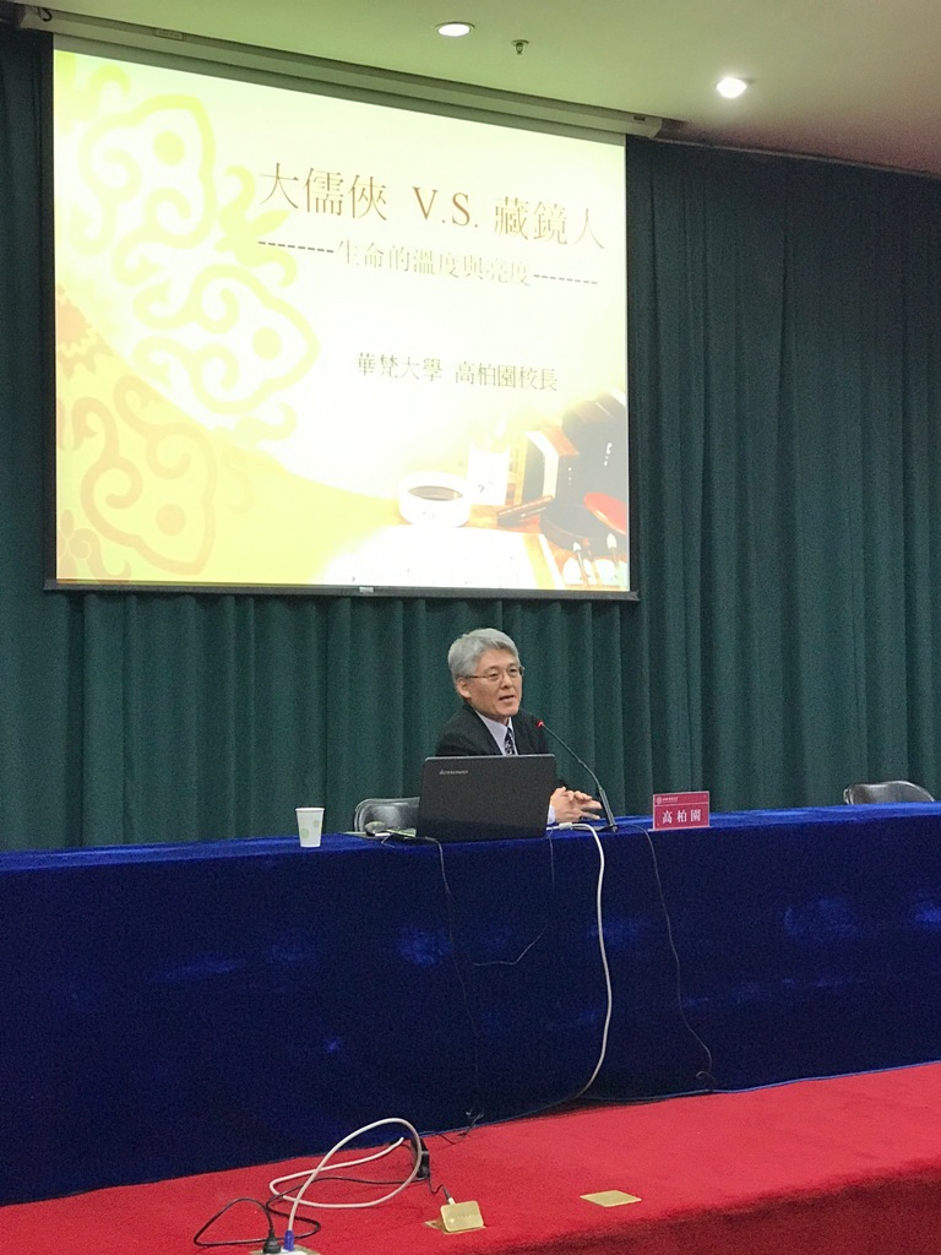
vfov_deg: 33.8
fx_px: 2066
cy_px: 628
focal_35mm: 57
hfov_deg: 25.7
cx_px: 470
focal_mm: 6.6
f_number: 2.8
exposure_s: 1/50
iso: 400
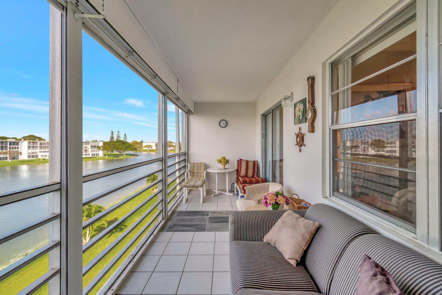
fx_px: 184
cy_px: 148
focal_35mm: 15
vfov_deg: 77.3
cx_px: 221
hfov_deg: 100.4
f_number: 8
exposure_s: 1/500
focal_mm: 10
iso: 1000
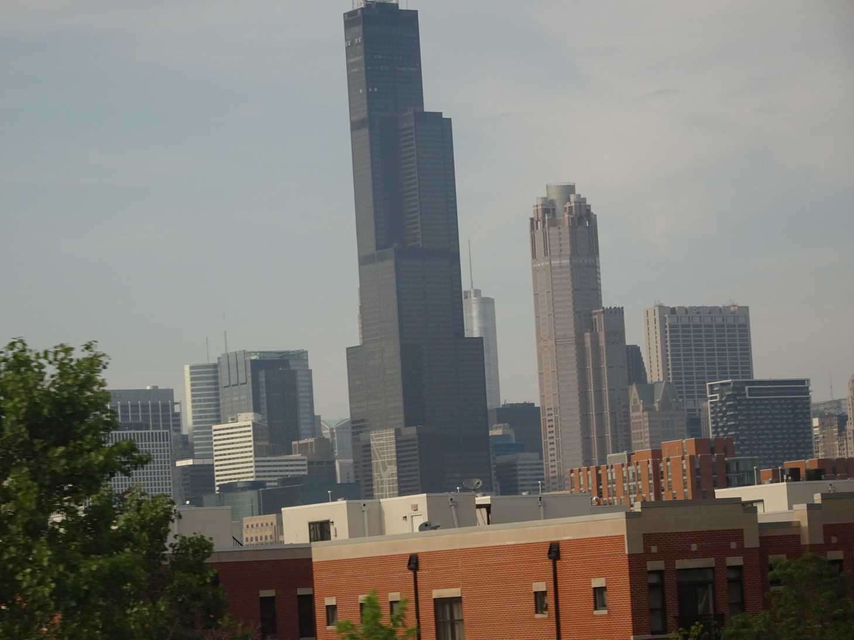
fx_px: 3429
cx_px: 427
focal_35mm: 139
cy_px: 320
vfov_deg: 10.7
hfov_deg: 14.2
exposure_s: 1/160
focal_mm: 23.73
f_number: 5.6
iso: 200
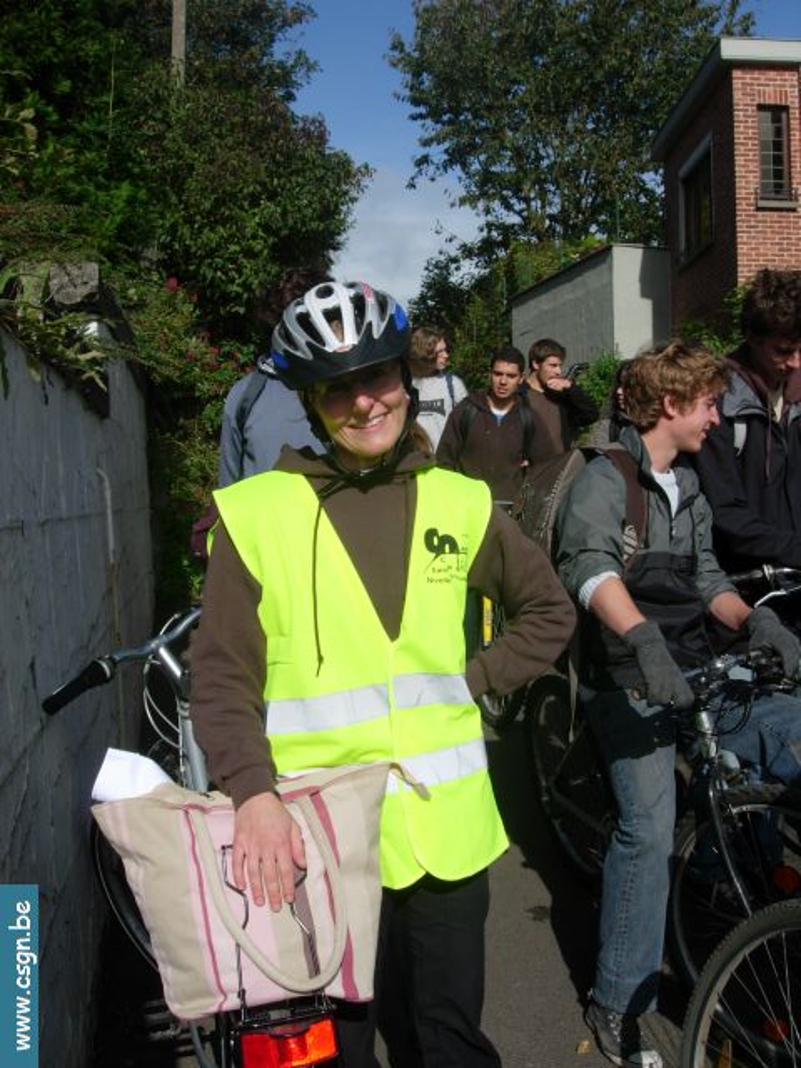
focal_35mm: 38
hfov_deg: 37.7
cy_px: 534
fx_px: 1172
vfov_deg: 49.0
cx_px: 400
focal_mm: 7.8
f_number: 4.8
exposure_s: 1/1117
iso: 64
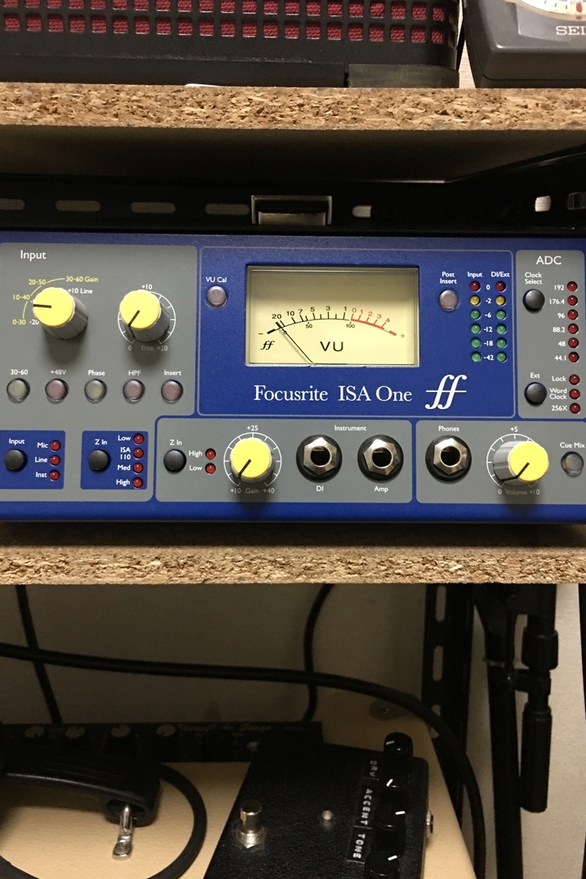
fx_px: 757
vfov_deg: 60.3
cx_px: 298
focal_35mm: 31
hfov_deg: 42.3
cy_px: 430
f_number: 2.2
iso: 80
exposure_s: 1/4
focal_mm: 4.15
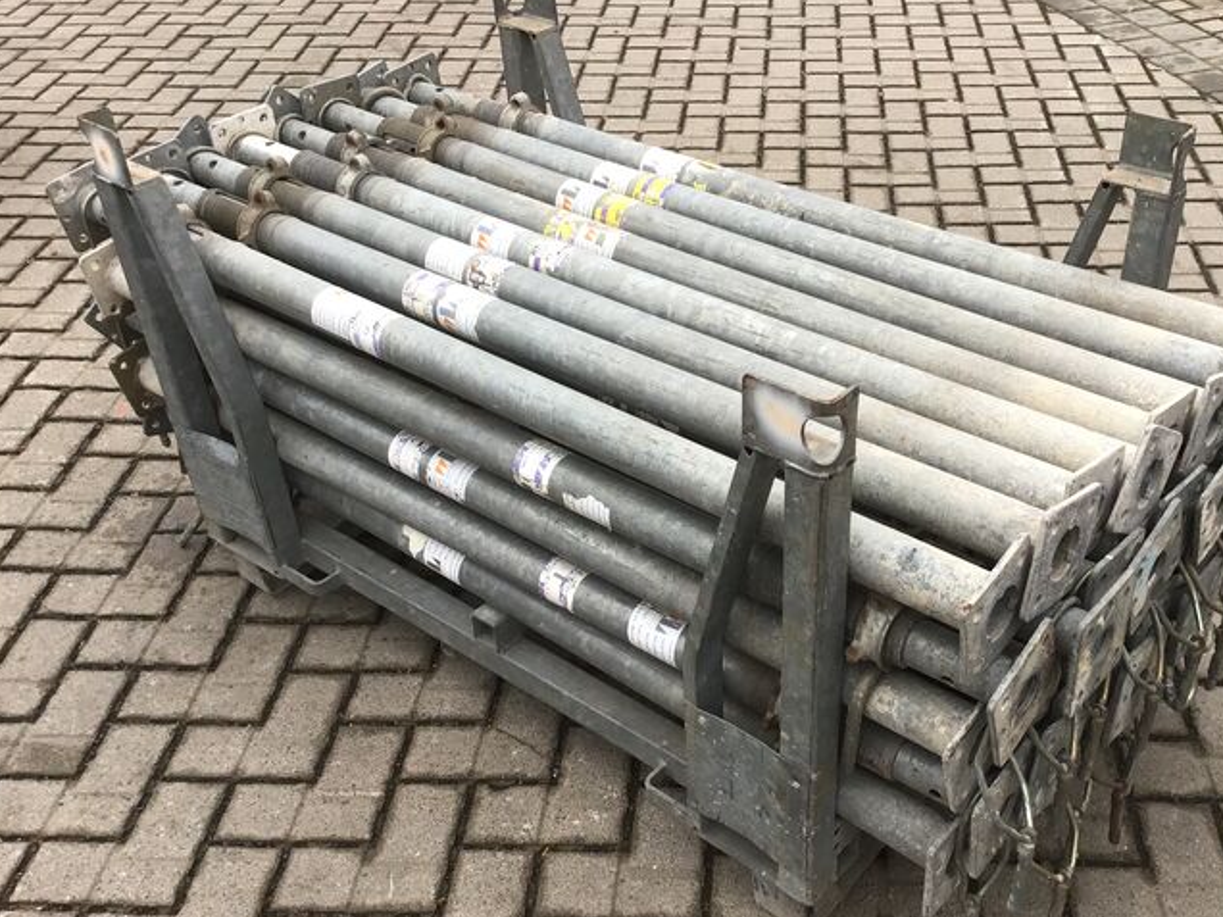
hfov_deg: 47.6
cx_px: 725
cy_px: 509
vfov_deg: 36.8
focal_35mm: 39
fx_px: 1378
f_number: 2.4
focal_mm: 3.3
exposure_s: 1/50
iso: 32
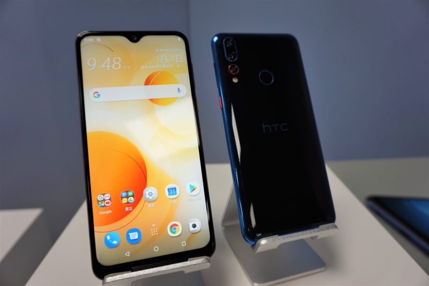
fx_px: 286
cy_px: 143
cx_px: 214
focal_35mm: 24
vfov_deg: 53.1
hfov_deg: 73.8
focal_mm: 16
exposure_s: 1/60
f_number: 4
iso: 125
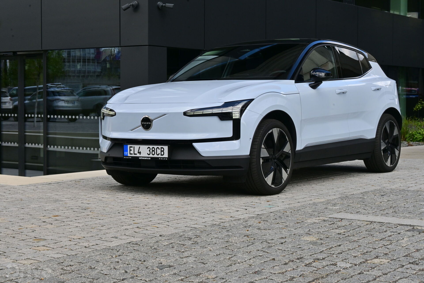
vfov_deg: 20.2
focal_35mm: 68
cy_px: 142
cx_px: 212
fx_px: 795
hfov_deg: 29.9
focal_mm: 45
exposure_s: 1/80
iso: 250
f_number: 22
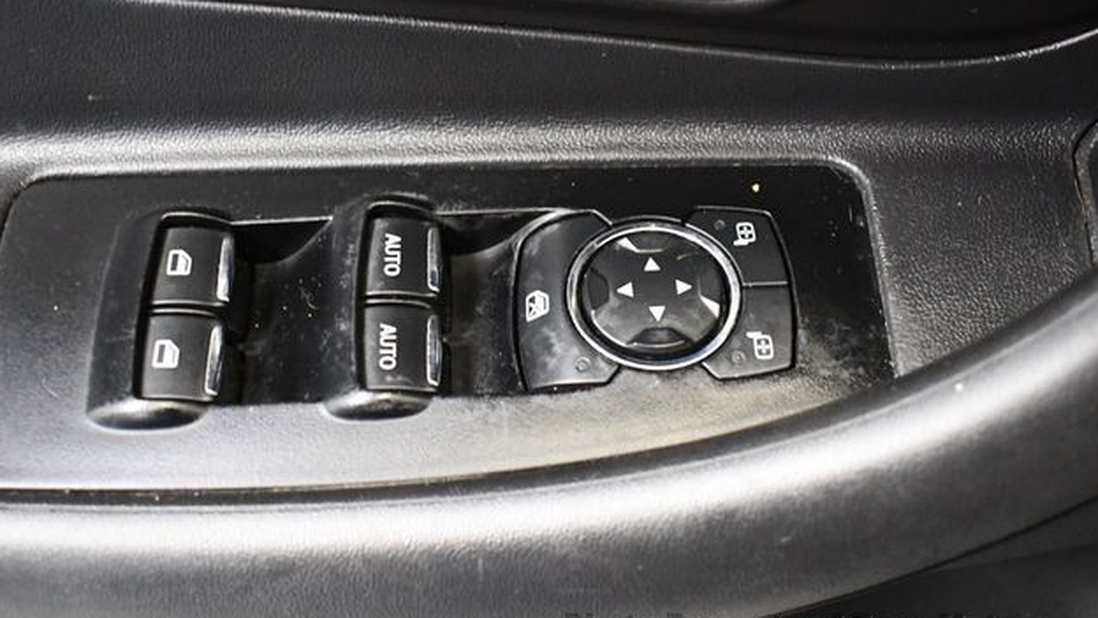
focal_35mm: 43
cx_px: 544
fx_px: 1252
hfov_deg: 47.4
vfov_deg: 27.7
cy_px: 285
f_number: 3.5
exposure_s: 1/60
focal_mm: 20
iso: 5000
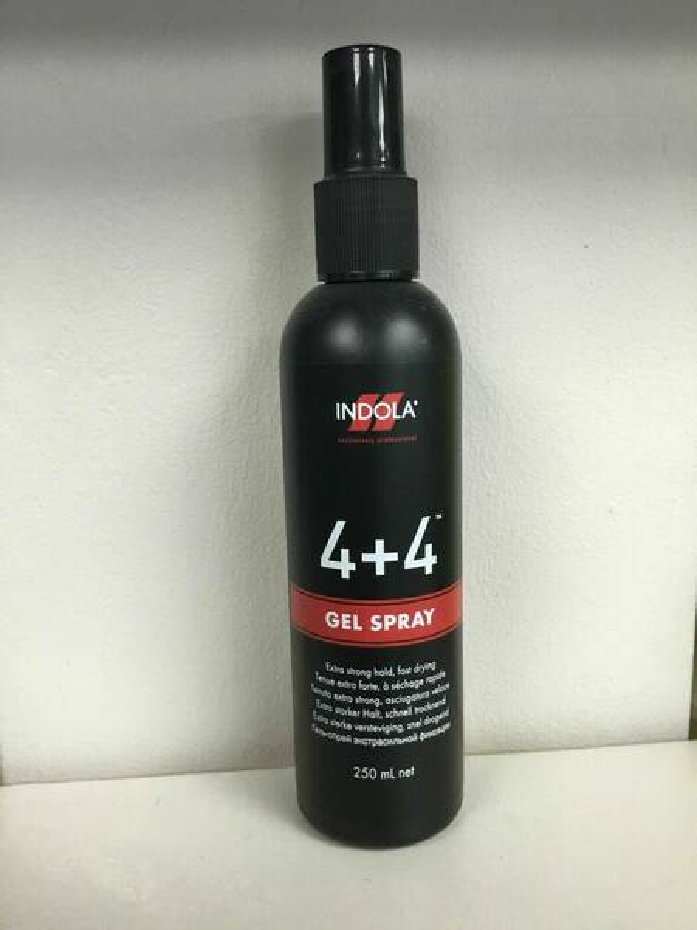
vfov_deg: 58.4
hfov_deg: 45.4
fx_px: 832
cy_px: 465
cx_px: 348
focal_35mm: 31
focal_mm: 3.3
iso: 50
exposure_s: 1/33
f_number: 2.4
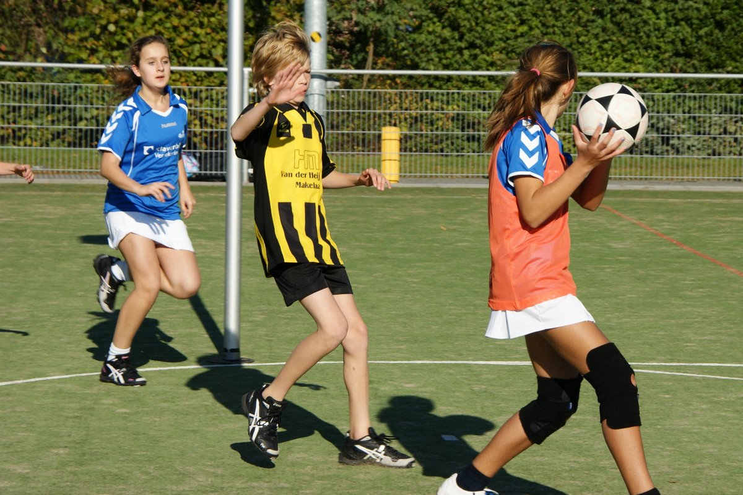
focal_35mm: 112
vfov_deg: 12.2
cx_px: 372
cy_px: 248
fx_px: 2321
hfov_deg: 18.2
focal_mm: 75
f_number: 9
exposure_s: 1/320
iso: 100
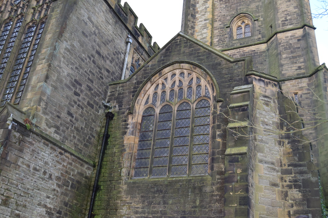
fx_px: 355
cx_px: 164
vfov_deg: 34.2
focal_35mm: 39
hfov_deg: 49.5
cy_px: 109
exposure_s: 1/125
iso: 500
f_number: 5.6
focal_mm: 26
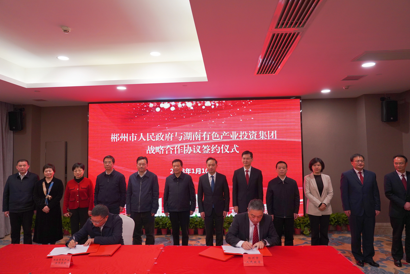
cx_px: 205
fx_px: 273
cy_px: 137
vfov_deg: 53.1
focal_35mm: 24
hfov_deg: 73.7
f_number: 4
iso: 1250
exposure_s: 1/160
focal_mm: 24
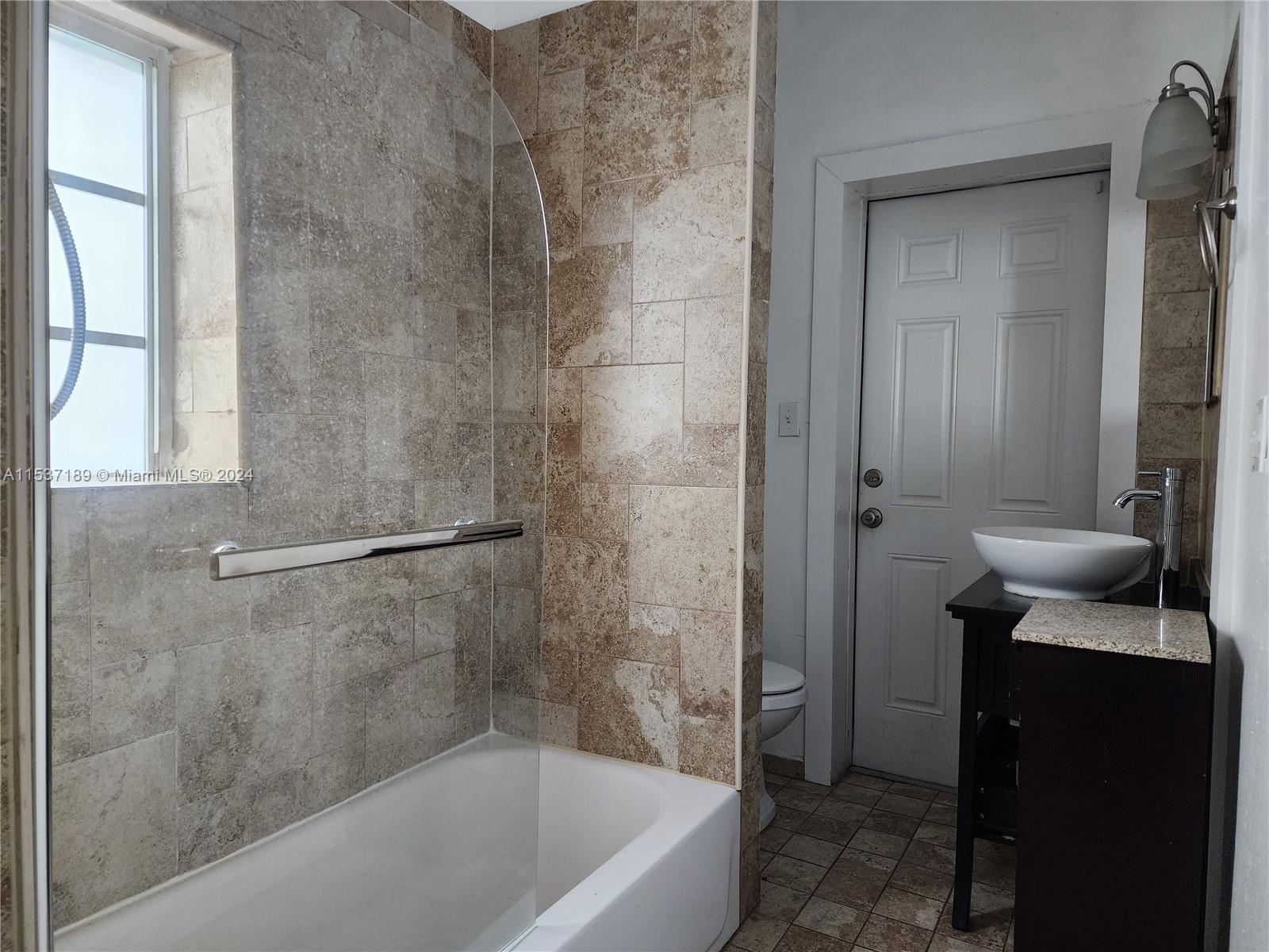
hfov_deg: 73.9
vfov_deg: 58.9
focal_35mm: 23
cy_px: 476
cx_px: 634
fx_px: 843
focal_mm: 6.4
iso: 500
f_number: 1.8
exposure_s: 1/120
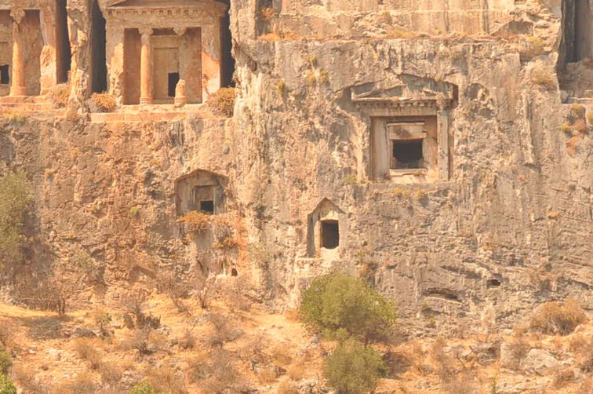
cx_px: 75
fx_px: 7174
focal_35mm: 436
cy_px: 5
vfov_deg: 3.1
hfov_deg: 4.7
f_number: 8
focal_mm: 135
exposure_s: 1/250
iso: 320
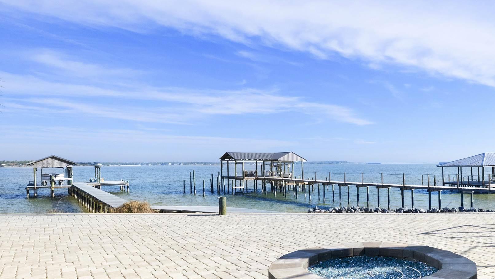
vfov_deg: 38.8
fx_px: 394
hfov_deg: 61.9
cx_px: 349
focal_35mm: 30
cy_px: 162
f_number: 11
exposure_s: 1/400
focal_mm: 15
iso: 400
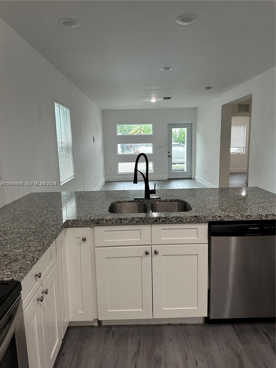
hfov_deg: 56.8
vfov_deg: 71.6
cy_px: 184
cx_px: 138
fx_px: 255
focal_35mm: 24
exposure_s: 1/120
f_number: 1.78
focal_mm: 6.86
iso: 200
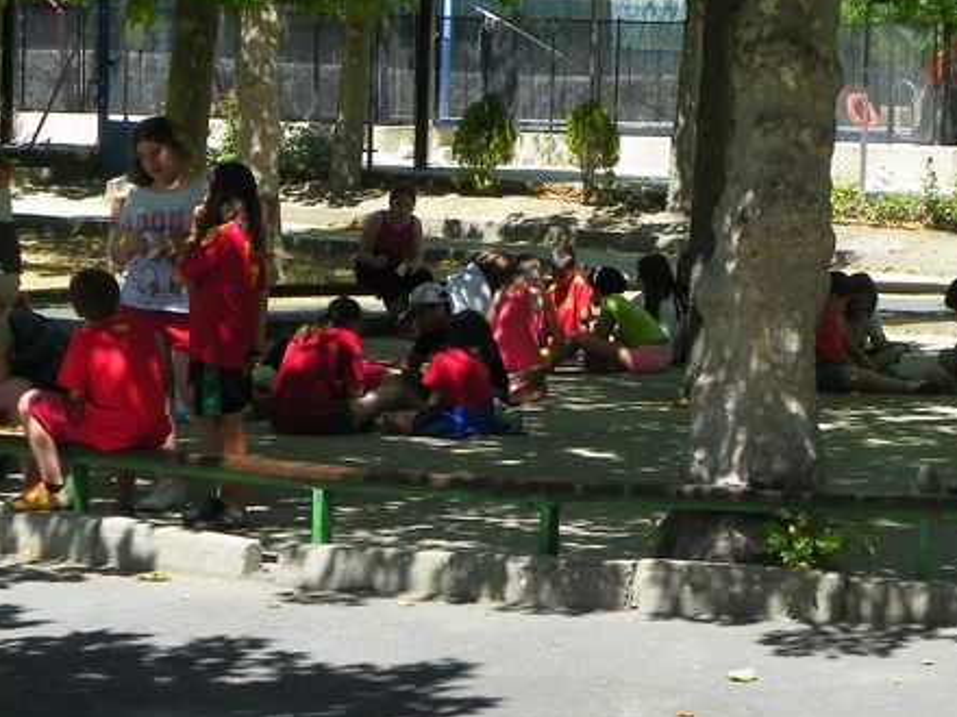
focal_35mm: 151
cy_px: 285
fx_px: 4175
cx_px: 746
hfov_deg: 13.0
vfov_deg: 9.8
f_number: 4
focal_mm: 14.7
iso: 64
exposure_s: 1/320
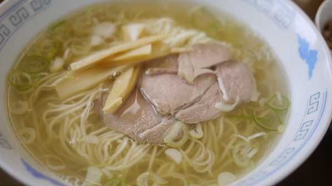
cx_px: 167
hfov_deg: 46.4
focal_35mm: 44
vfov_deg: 27.1
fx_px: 387
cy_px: 89
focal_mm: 20
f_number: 2
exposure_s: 1/160
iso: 100
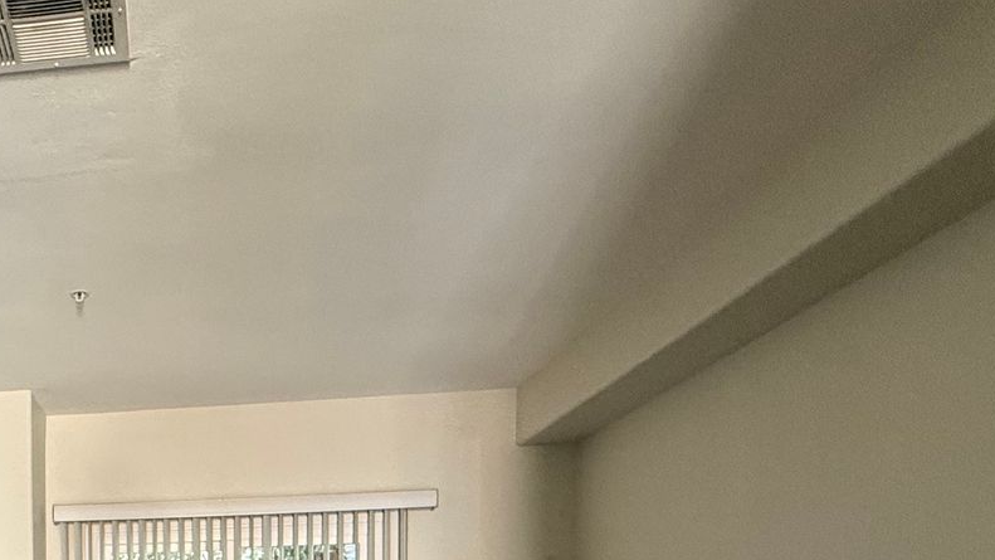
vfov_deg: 27.0
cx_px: 45
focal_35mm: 37
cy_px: 724
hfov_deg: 46.9
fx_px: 976
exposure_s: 1/60
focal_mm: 2.22
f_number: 2.2
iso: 400
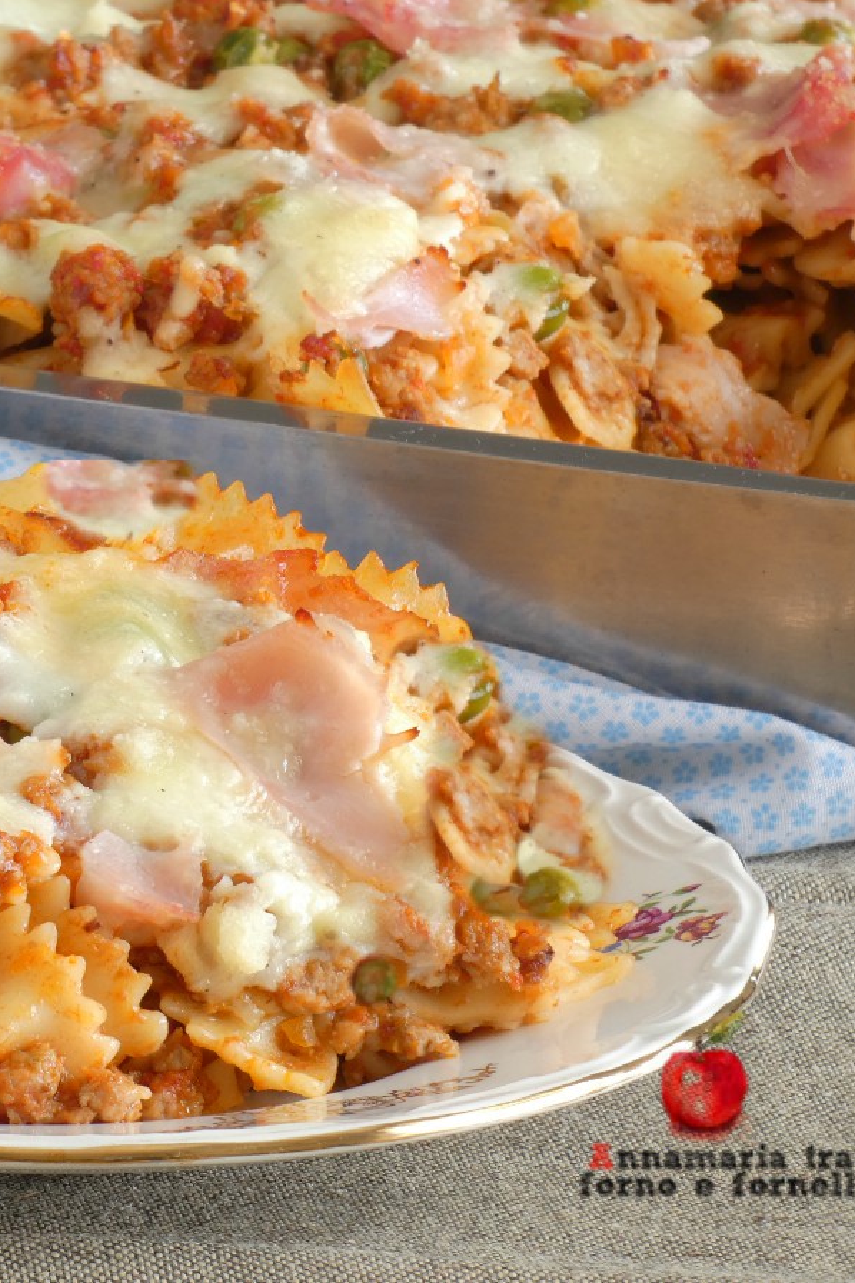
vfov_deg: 5.4
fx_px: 13583
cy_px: 642
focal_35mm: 381
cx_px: 53
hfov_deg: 3.6
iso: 80
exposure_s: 1/1.6
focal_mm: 49.1
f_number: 7.1
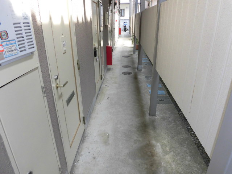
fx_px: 161
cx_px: 116
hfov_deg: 71.6
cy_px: 87
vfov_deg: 56.8
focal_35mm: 24
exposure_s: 1/100
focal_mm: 4.3
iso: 100
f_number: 3.1
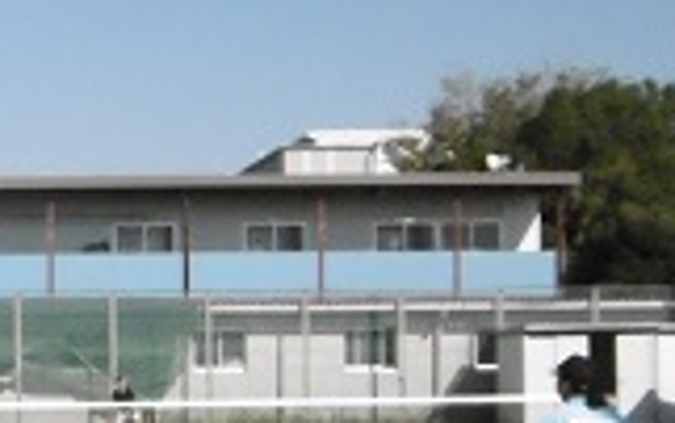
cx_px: -130
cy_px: 373
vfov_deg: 12.9
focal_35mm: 101
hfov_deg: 19.4
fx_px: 1860
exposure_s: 1/2000
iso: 1600
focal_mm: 5.8
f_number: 8.8
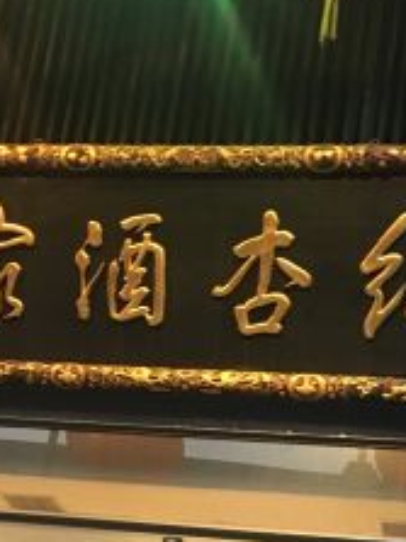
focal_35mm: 91
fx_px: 1424
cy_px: 523
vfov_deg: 20.9
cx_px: 120
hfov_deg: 16.2
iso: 200
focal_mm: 4.15
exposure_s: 1/33
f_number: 2.2
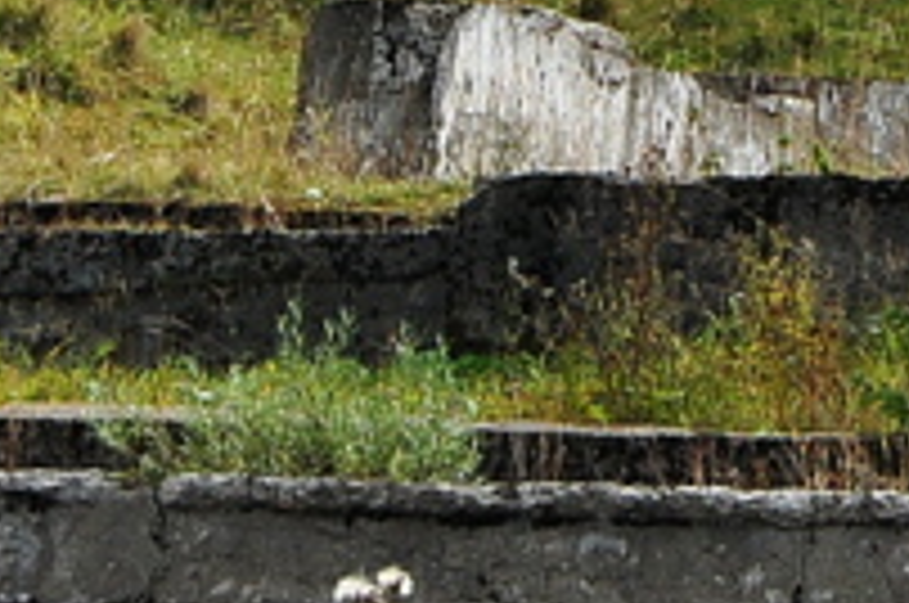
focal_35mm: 759
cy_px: -434
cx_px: 873
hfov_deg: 2.7
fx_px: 19134
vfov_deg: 1.8
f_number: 16
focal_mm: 85
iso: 400
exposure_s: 1/200
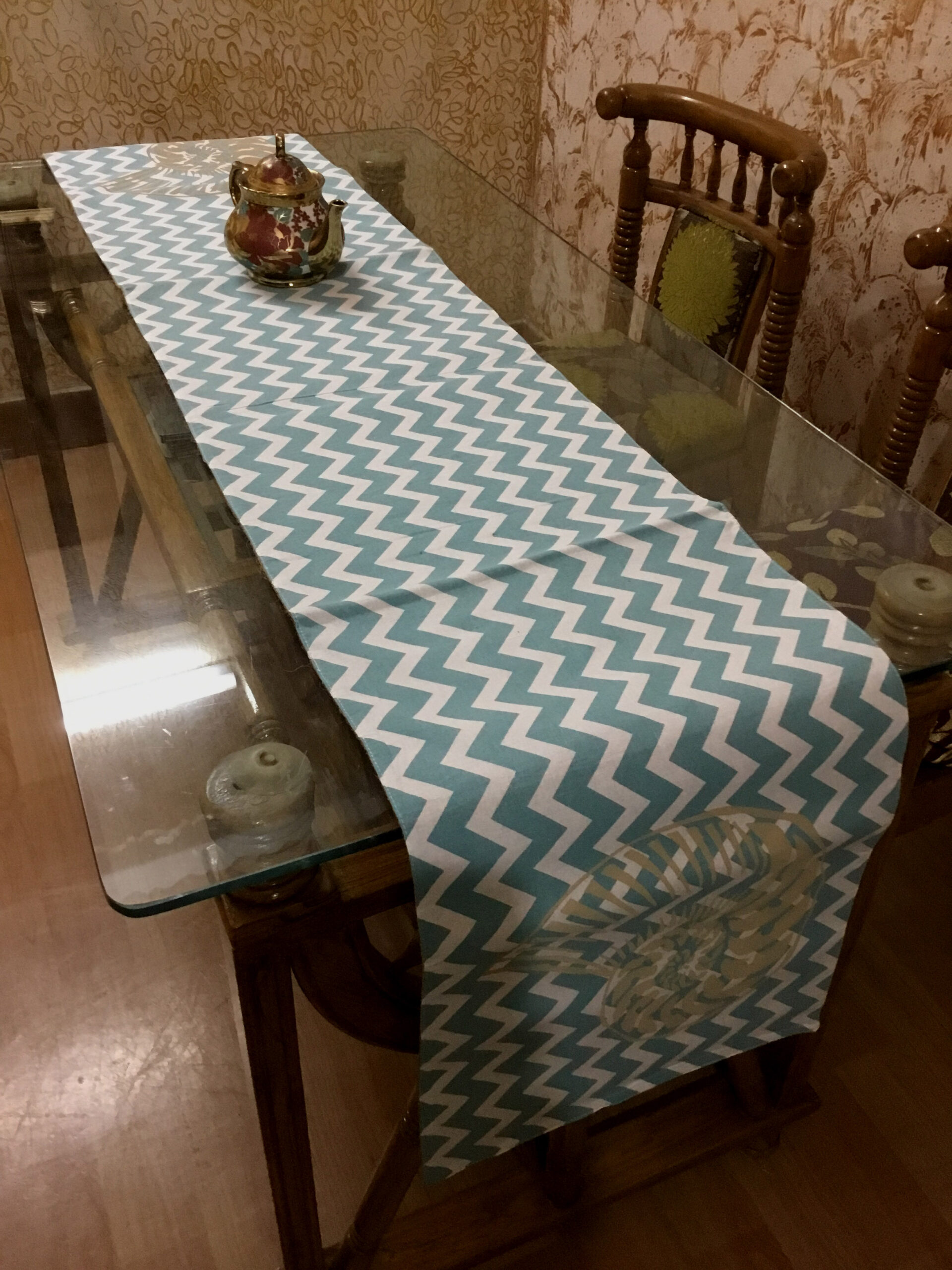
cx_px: 476
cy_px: 635
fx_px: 1137
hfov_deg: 45.4
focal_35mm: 31
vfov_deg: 58.4
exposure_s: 1/20
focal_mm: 3.3
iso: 200
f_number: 2.4
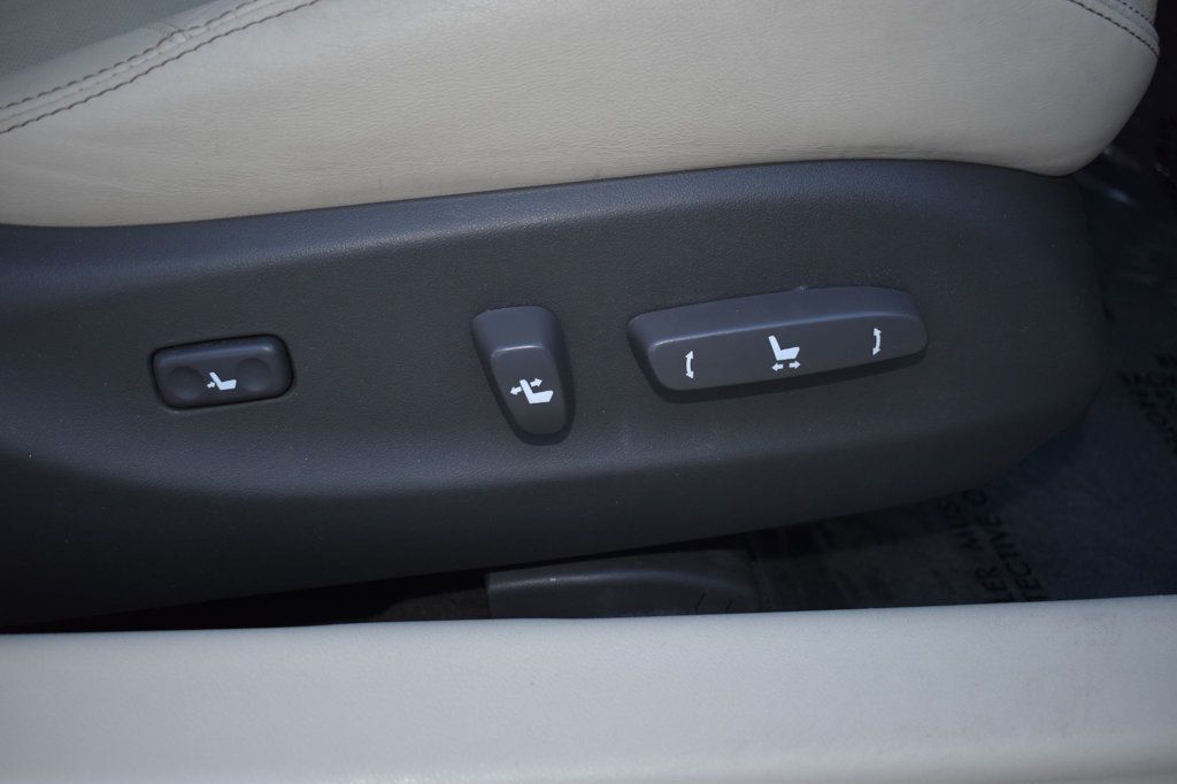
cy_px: 392
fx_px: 1177
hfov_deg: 53.1
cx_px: 588
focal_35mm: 36
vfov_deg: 36.8
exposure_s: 1/60
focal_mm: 24
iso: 400
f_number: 4
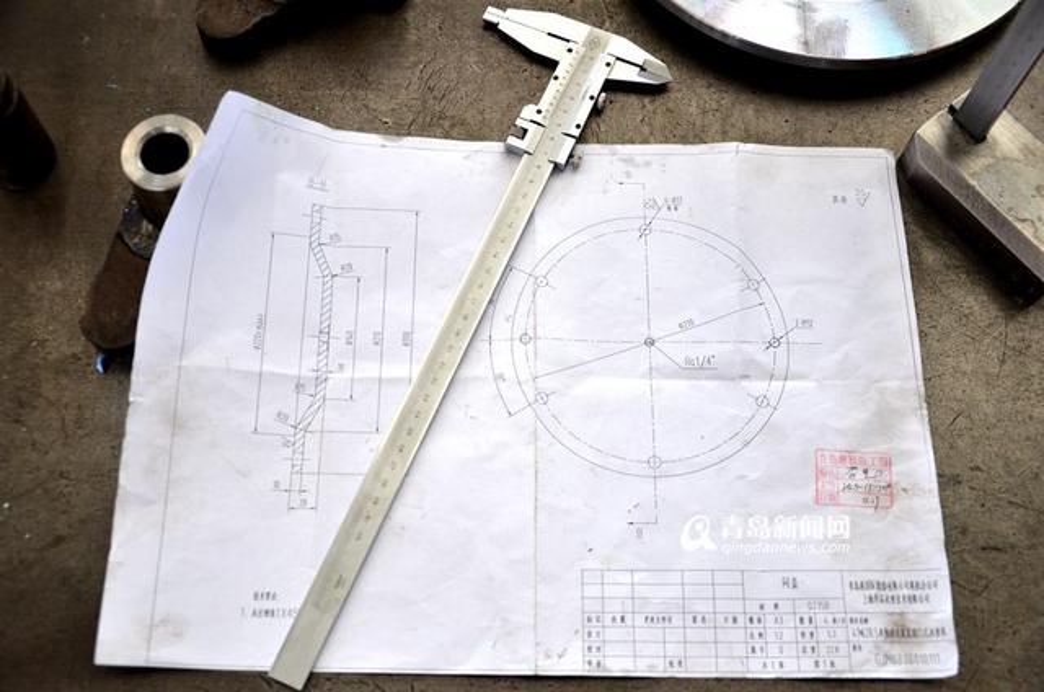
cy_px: 346
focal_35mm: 39
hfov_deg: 49.6
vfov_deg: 34.1
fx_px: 1129
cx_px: 522
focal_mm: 26
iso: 1000
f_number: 4
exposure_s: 1/160
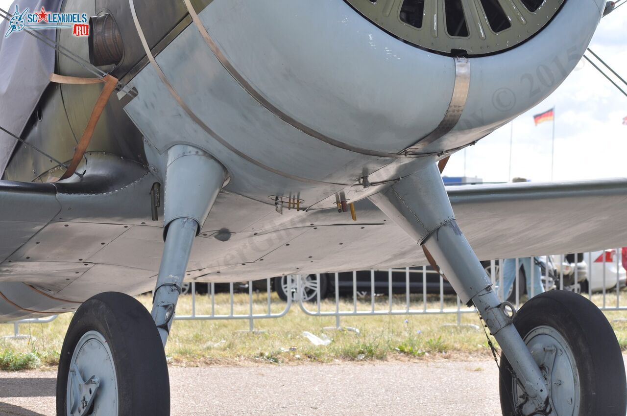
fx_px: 1826
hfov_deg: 19.5
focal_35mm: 105
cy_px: 208
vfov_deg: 13.0
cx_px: 314
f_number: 8
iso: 200
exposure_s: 1/200
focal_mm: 70
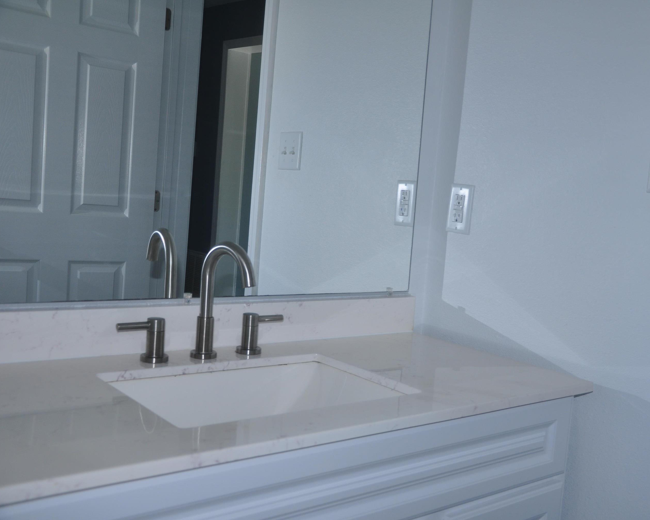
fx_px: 789
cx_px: 387
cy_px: 261
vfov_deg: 36.5
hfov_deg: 44.6
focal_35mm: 41
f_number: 3.8
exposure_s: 1/60
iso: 200
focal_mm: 24
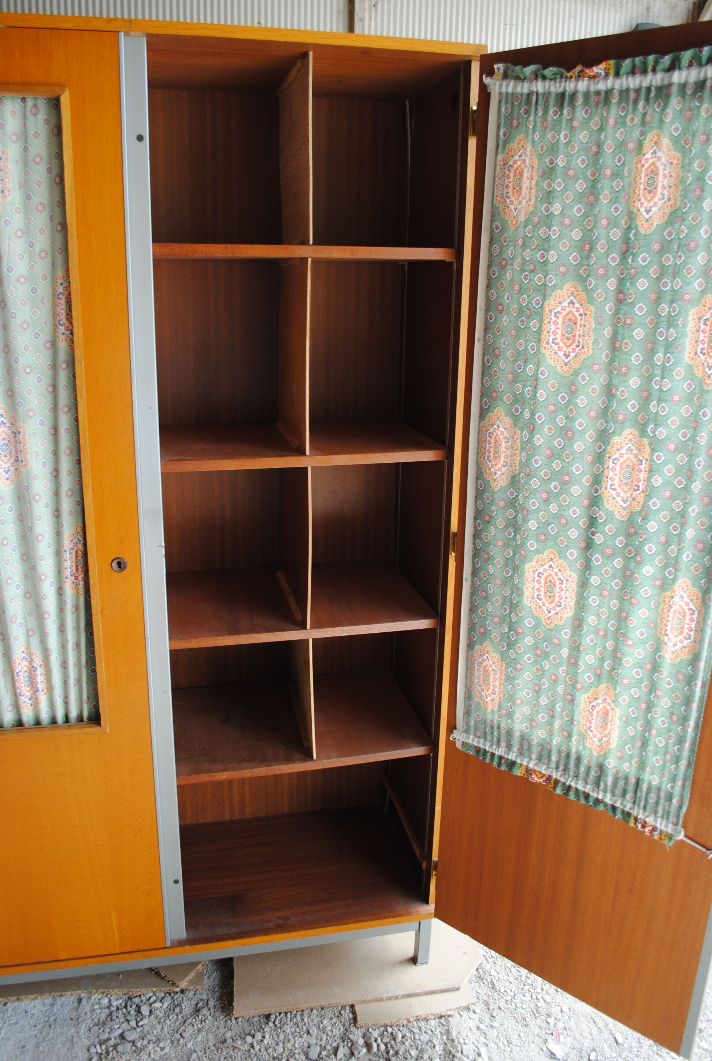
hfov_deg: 48.1
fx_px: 797
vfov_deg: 67.3
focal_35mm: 27
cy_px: 530
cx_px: 356
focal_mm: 18
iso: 200
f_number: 5
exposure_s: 1/100
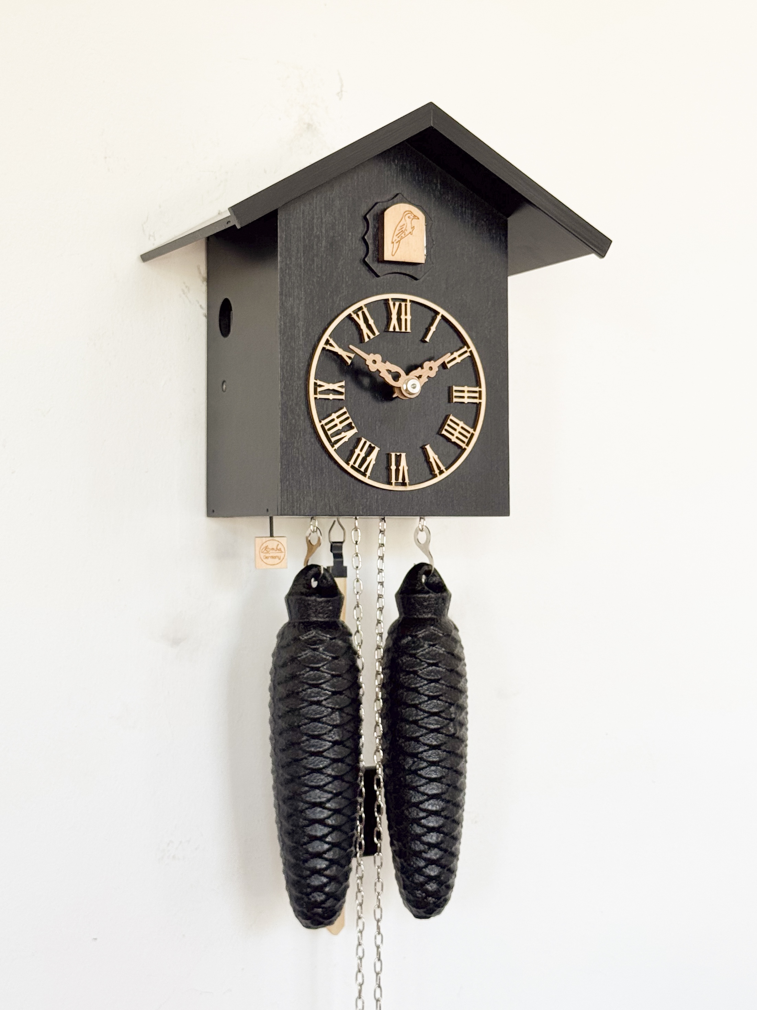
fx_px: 1400
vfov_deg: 39.7
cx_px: 378
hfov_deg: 30.3
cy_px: 505
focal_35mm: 48
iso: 100
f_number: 1.8
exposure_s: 1/120
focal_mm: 6.76
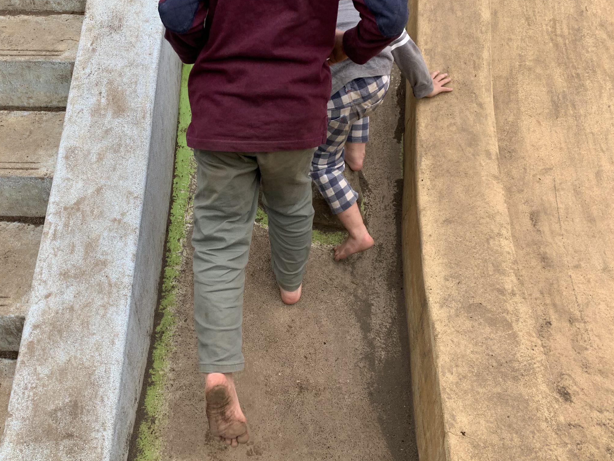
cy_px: 206
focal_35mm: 33
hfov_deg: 55.1
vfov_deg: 42.9
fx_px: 585
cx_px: 255
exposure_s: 1/263
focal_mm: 4.25
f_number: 1.8
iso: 25
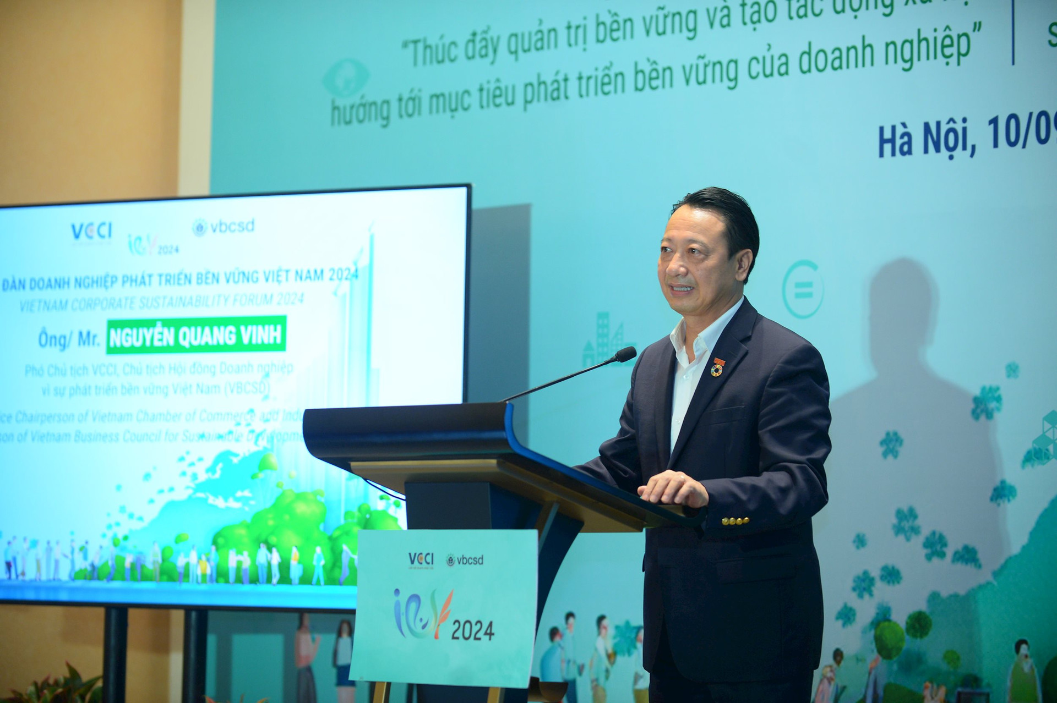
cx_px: 528
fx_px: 3521
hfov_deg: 17.1
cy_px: 352
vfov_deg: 11.4
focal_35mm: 120
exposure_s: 1/125
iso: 1600
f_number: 2.8
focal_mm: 120
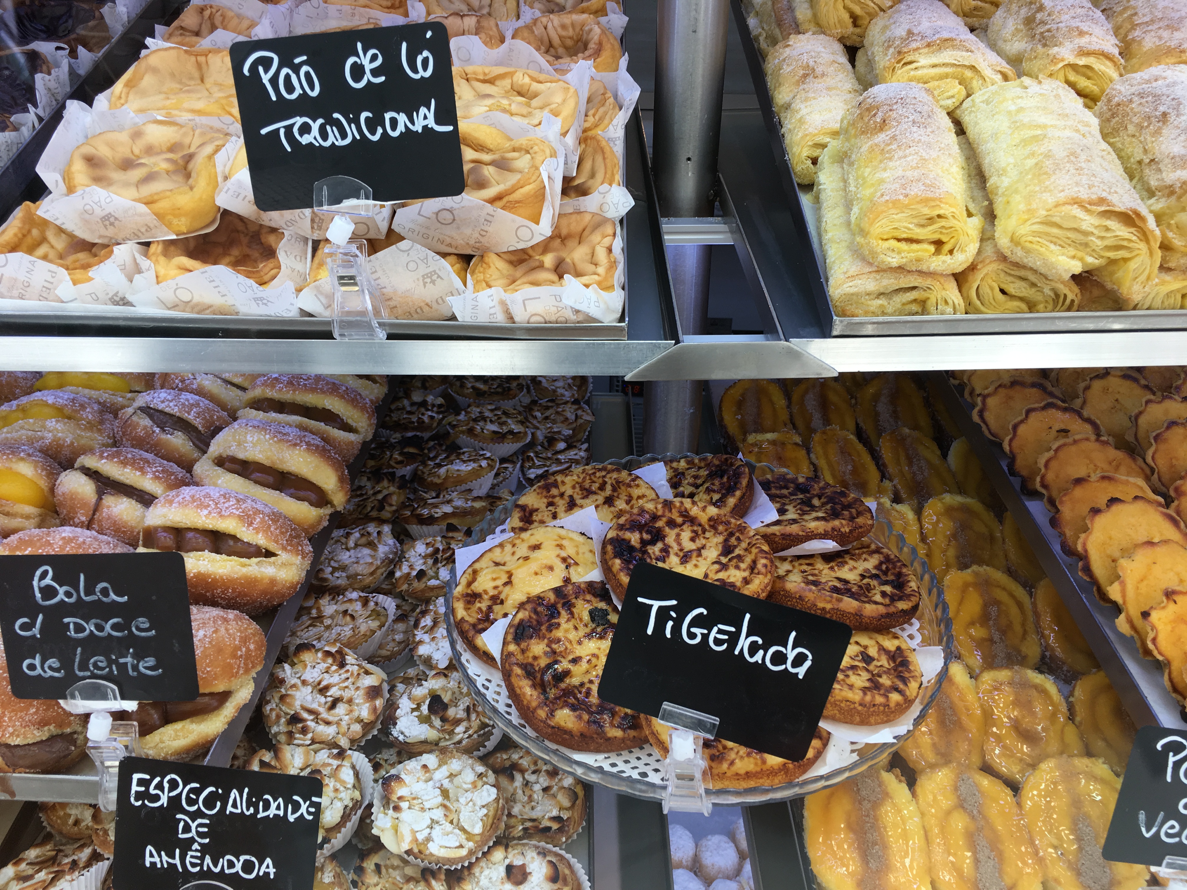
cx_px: 594
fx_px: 994
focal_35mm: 29
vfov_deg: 48.2
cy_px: 445
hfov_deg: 61.7
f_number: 2.2
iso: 25
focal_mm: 4.15
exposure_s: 1/100
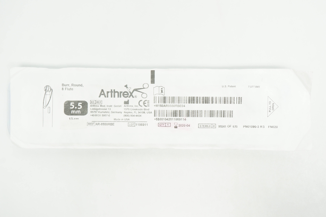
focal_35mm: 40
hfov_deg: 48.0
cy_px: 108
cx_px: 163
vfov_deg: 32.9
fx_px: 366
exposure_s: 1/15
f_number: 9
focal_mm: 27
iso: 400
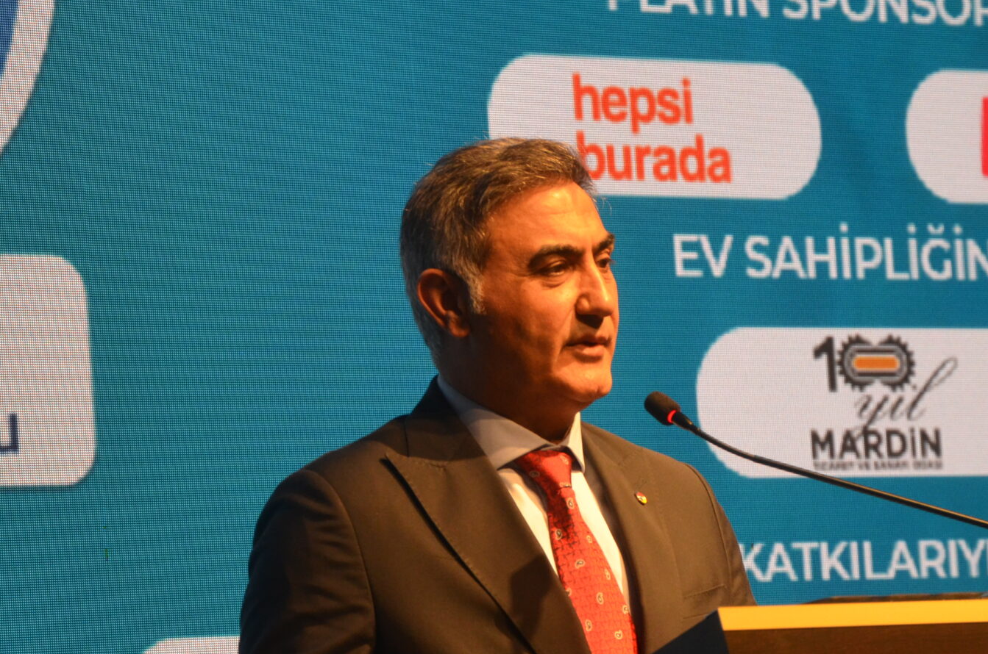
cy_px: 390
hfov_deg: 8.5
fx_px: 6655
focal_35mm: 243
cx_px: 624
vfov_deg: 5.6
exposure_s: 1/60
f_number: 5.6
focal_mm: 85
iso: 800
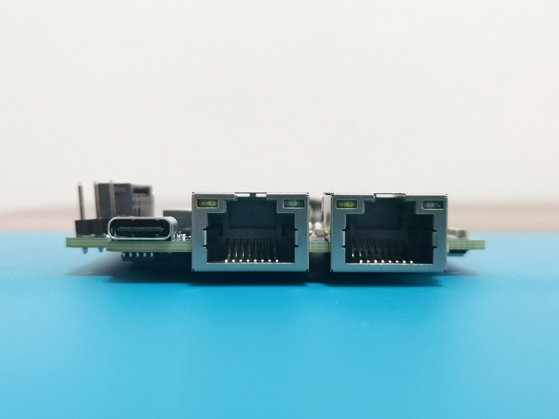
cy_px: 210
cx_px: 280
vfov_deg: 36.8
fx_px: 630
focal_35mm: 39
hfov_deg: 47.9
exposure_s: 1/100
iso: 250
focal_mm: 4.75
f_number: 1.8
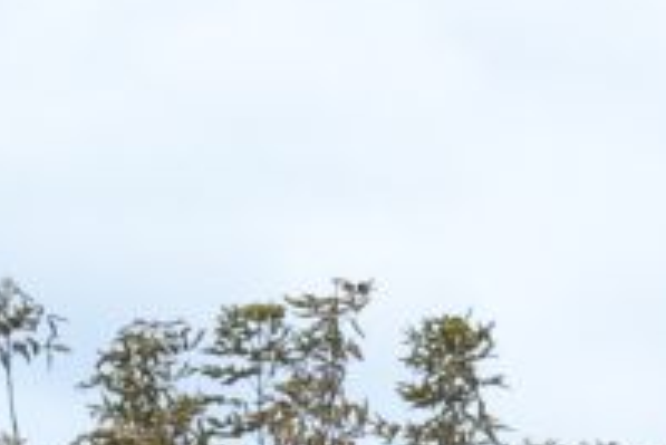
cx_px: 1175
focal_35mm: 313
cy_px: 1327
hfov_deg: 6.4
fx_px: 5795
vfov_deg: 4.2
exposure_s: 1/100
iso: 400
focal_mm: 32
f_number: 5
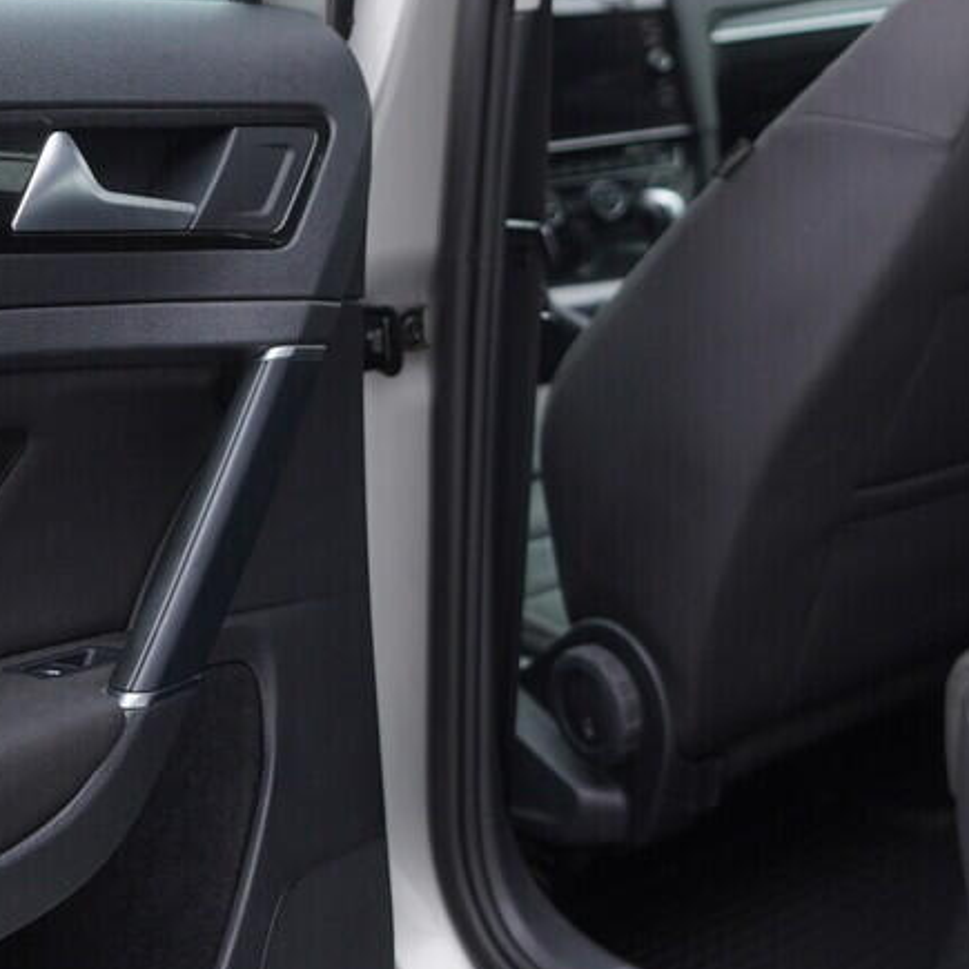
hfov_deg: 22.8
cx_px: 1018
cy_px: 302
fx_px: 2280
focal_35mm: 72
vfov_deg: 23.8
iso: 125
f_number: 3.2
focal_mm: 24
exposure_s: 1/50
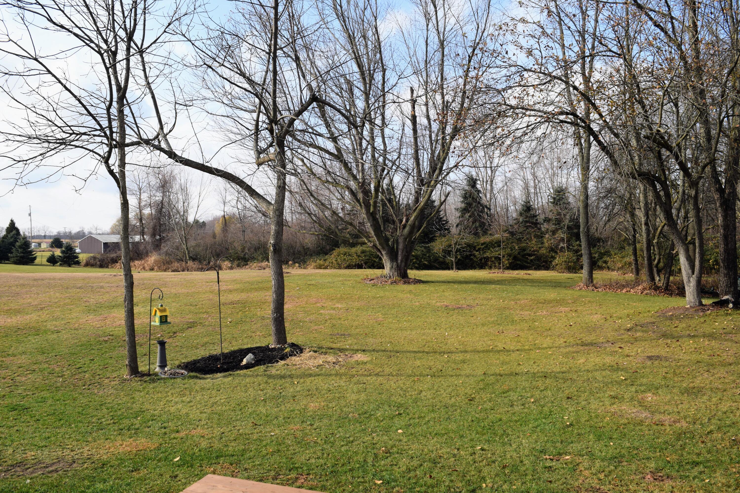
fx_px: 555
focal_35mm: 27
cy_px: 246
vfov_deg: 47.9
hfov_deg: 67.4
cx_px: 370
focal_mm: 18
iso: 100
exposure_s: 1/200
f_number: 8
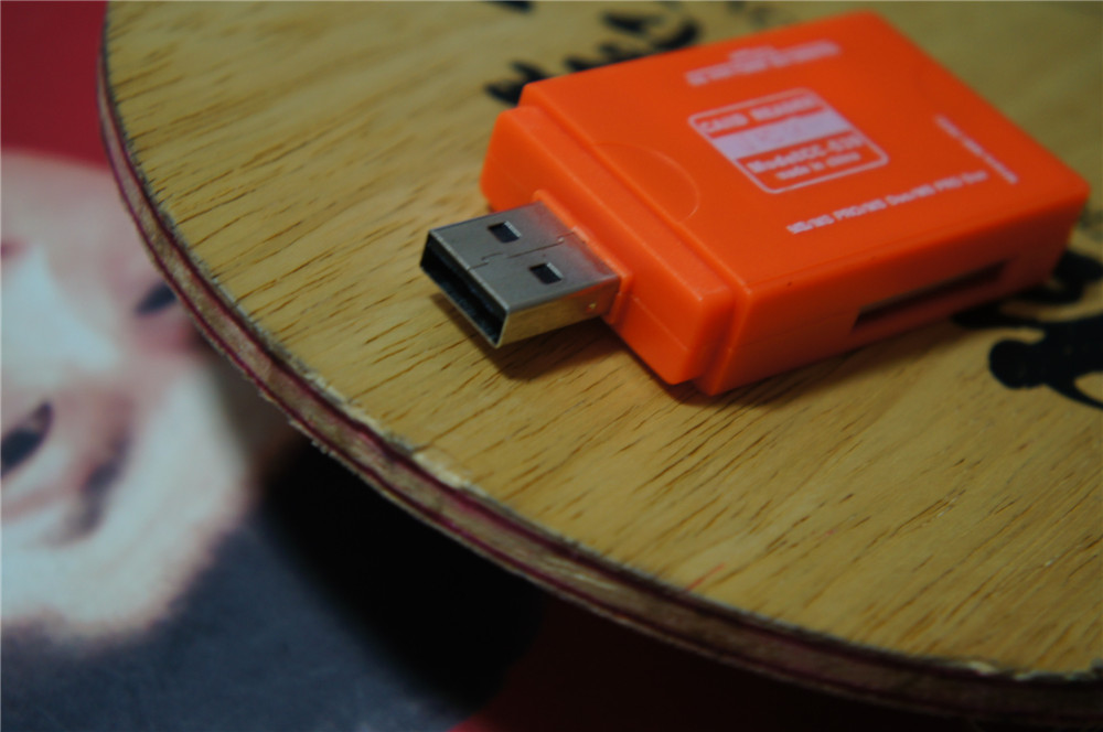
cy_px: 366
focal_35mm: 68
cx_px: 552
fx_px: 2065
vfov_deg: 20.1
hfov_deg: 29.9
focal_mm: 45
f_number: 5
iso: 400
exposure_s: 1/8
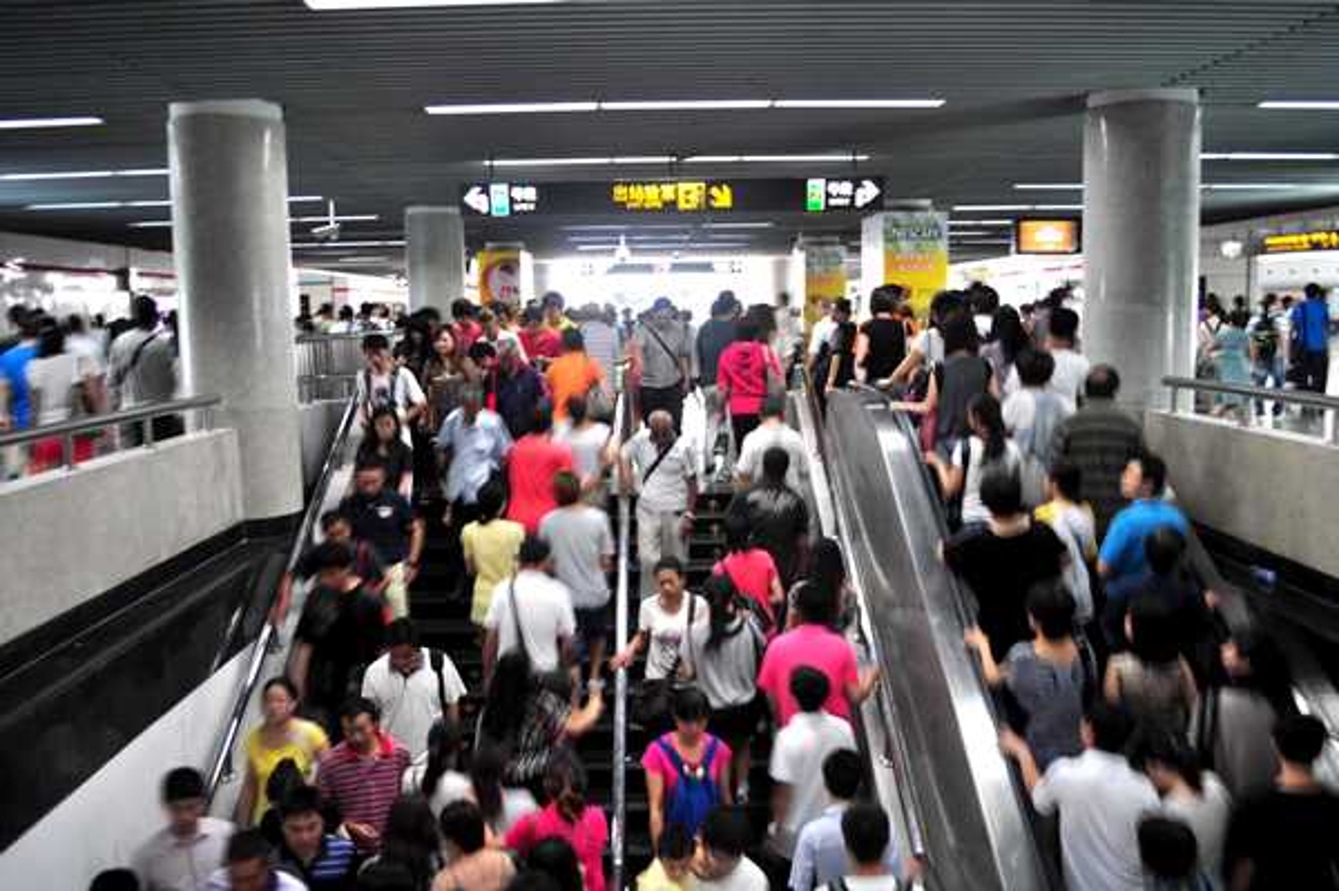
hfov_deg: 62.0
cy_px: 446
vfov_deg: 43.5
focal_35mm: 30
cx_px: 670
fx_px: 1115
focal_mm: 20
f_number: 3.8
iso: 200
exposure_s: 1/6
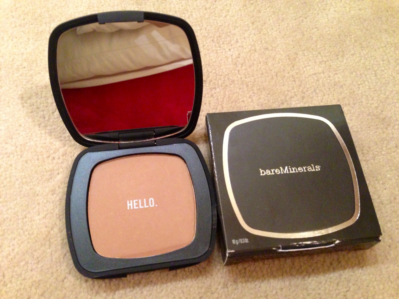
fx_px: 380
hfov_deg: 55.4
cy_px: 150
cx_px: 200
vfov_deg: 42.9
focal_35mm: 33
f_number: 2.4
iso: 400
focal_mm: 4.13
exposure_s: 1/15
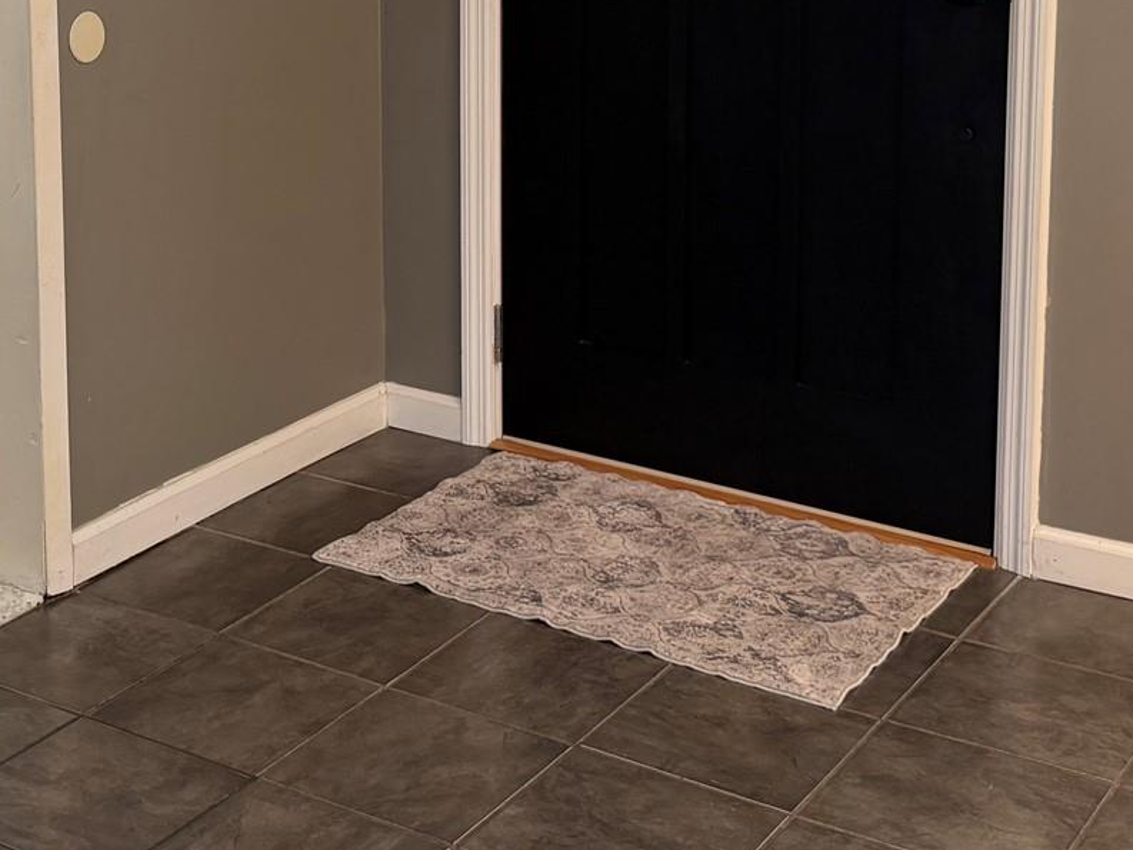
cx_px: 309
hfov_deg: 30.8
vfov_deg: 22.8
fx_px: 2030
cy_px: 14
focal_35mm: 62
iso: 160
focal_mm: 6.76
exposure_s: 1/120
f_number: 1.78
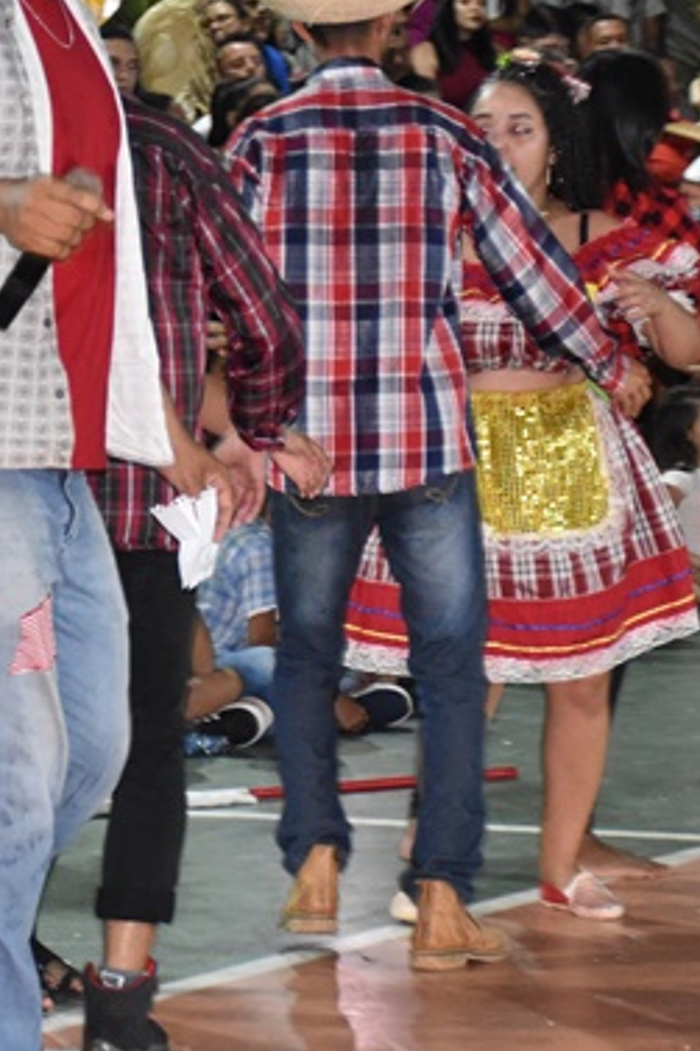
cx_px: 404
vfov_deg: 9.2
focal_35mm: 223
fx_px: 6510
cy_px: 400
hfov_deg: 6.2
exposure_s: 1/100
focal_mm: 56
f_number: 4.8
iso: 3200
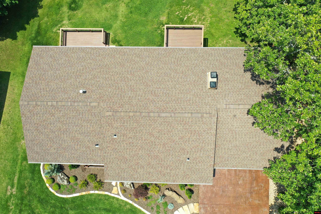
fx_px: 250
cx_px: 160
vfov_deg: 46.4
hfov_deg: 65.5
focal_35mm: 28
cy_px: 107
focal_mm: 10.26
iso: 100
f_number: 3.2
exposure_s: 1/50
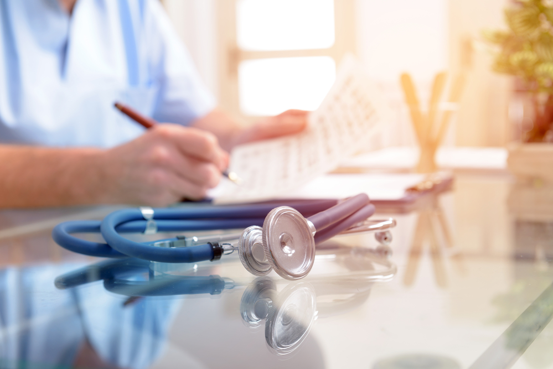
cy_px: 184
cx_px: 276
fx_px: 922
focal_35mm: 60
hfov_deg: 33.4
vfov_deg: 22.6
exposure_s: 1/160
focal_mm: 60
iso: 100
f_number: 5.6
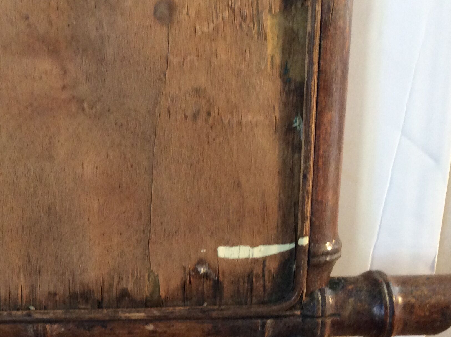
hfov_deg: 36.8
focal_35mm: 51
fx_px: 664
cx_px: 124
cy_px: 223
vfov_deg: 28.3
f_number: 2.4
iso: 160
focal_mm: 3.3
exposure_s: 1/25
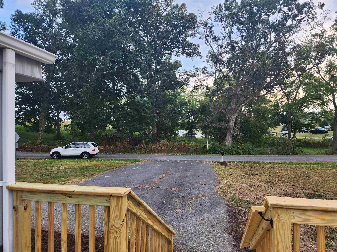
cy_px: 126
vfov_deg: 58.9
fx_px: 224
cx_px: 168
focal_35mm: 23
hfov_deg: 73.9
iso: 64
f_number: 1.8
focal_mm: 5.4
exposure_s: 1/180
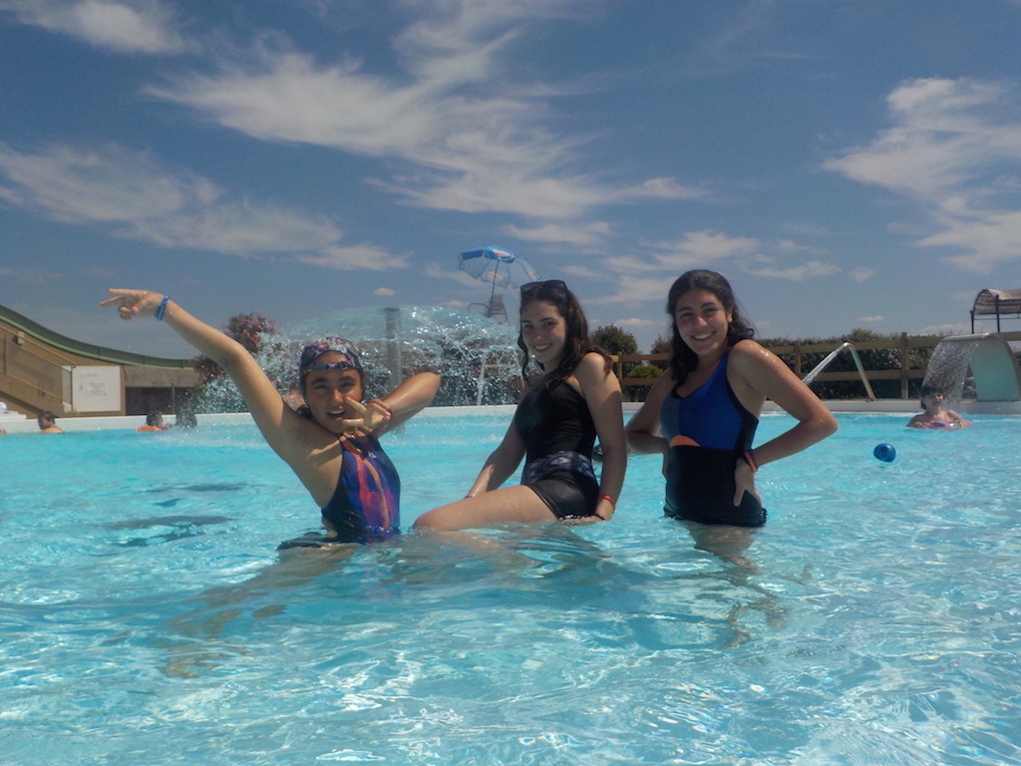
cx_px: 510
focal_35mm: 30
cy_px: 383
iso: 125
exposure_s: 1/1000
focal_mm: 4.1
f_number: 6.6
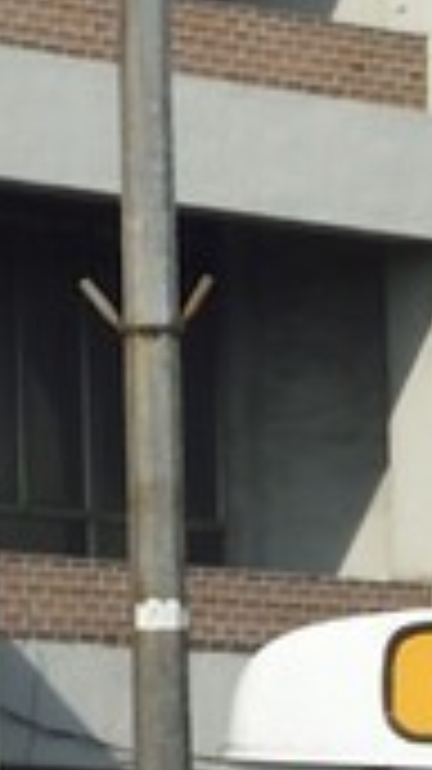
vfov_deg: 3.9
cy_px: 1707
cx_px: 2570
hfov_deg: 2.1
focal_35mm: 548
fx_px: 11176
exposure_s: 1/320
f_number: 11
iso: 200
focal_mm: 56
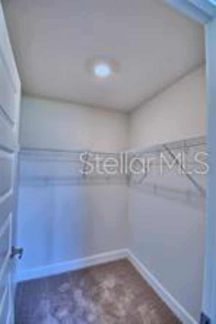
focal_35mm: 15
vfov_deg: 100.4
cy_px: 162
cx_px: 108
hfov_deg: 77.3
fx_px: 135
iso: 400
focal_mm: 10
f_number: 4.5
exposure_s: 1/80
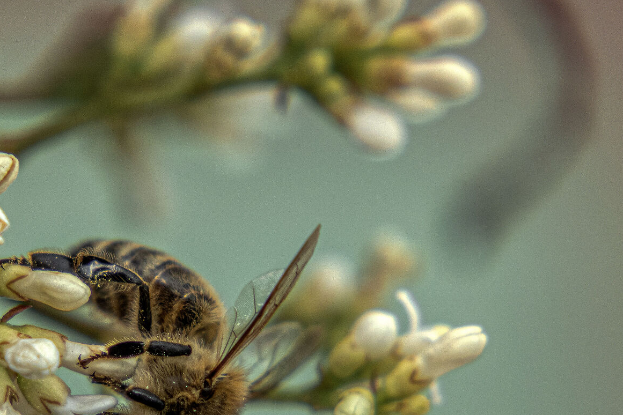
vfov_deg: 2.2
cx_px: 195
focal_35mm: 620
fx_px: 10729
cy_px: 323
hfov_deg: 3.3
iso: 360
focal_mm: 200
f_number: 6.3
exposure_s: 1/320
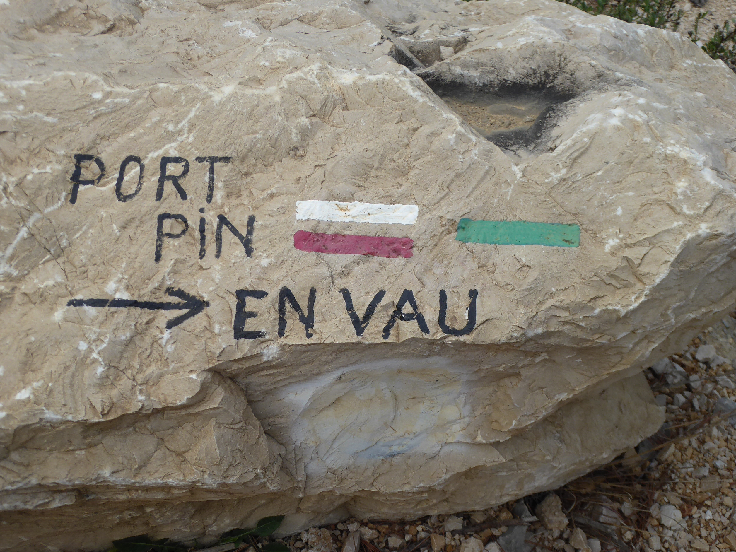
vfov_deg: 26.6
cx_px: 367
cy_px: 277
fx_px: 1169
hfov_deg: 34.9
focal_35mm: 55
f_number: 4.1
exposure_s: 1/250
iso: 100
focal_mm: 9.6
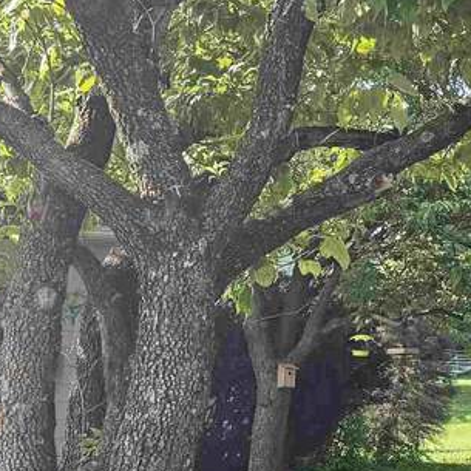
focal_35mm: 89
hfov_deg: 15.5
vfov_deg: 19.5
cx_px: 944
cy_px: 219
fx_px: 1370
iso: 100
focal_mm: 6.76
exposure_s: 1/671
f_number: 1.78
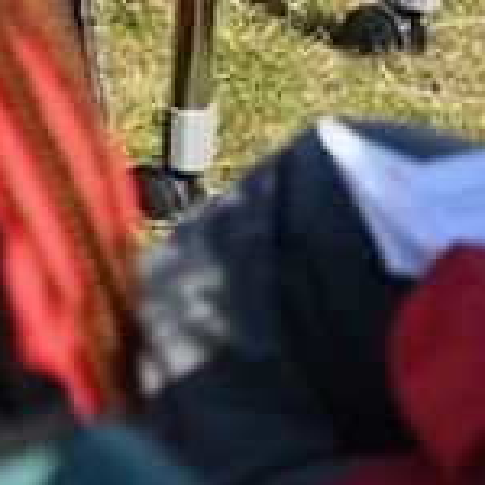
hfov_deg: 4.2
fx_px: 6420
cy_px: -605
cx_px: -805
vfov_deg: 4.3
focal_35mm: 405
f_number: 5
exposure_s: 1/400
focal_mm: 70
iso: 100
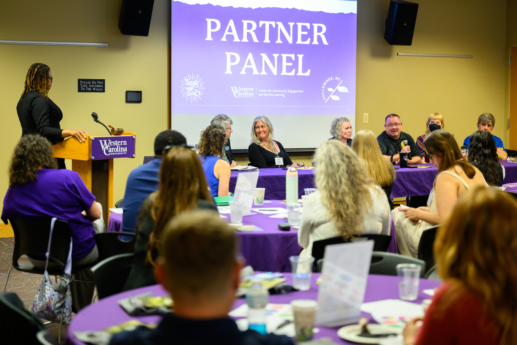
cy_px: 172
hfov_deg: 28.1
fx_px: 1034
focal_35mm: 72
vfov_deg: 18.9
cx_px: 258
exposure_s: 1/200
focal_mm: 72
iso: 1600
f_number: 2.8
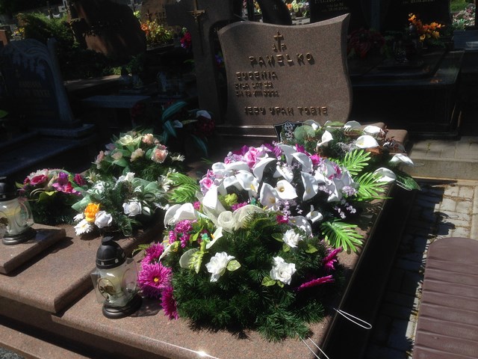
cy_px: 180
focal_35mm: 33
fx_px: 456
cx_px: 239
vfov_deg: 42.9
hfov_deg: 55.4
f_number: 2.4
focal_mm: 4.12
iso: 50
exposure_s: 1/1748
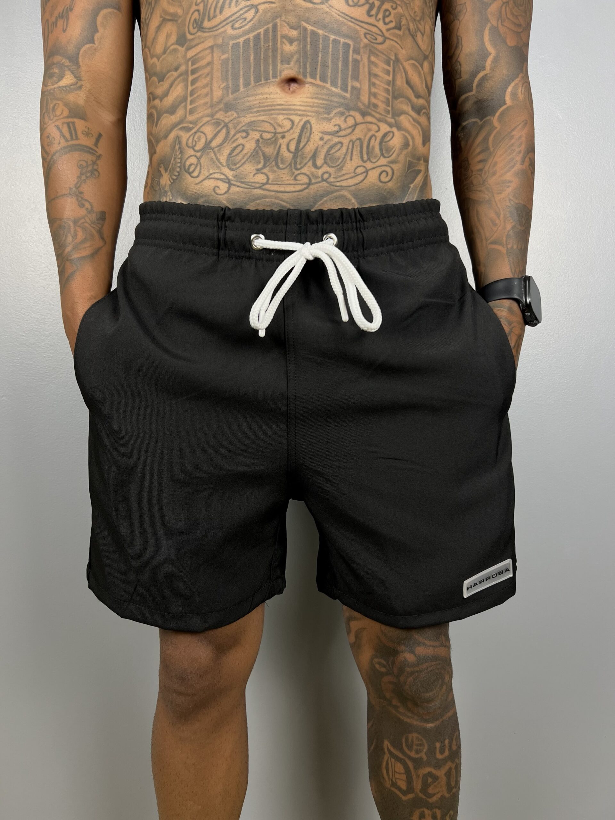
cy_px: 410
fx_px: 616
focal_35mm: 26
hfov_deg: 53.1
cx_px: 308
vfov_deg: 67.3
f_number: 1.5
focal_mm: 5.7
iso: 125
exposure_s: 1/120
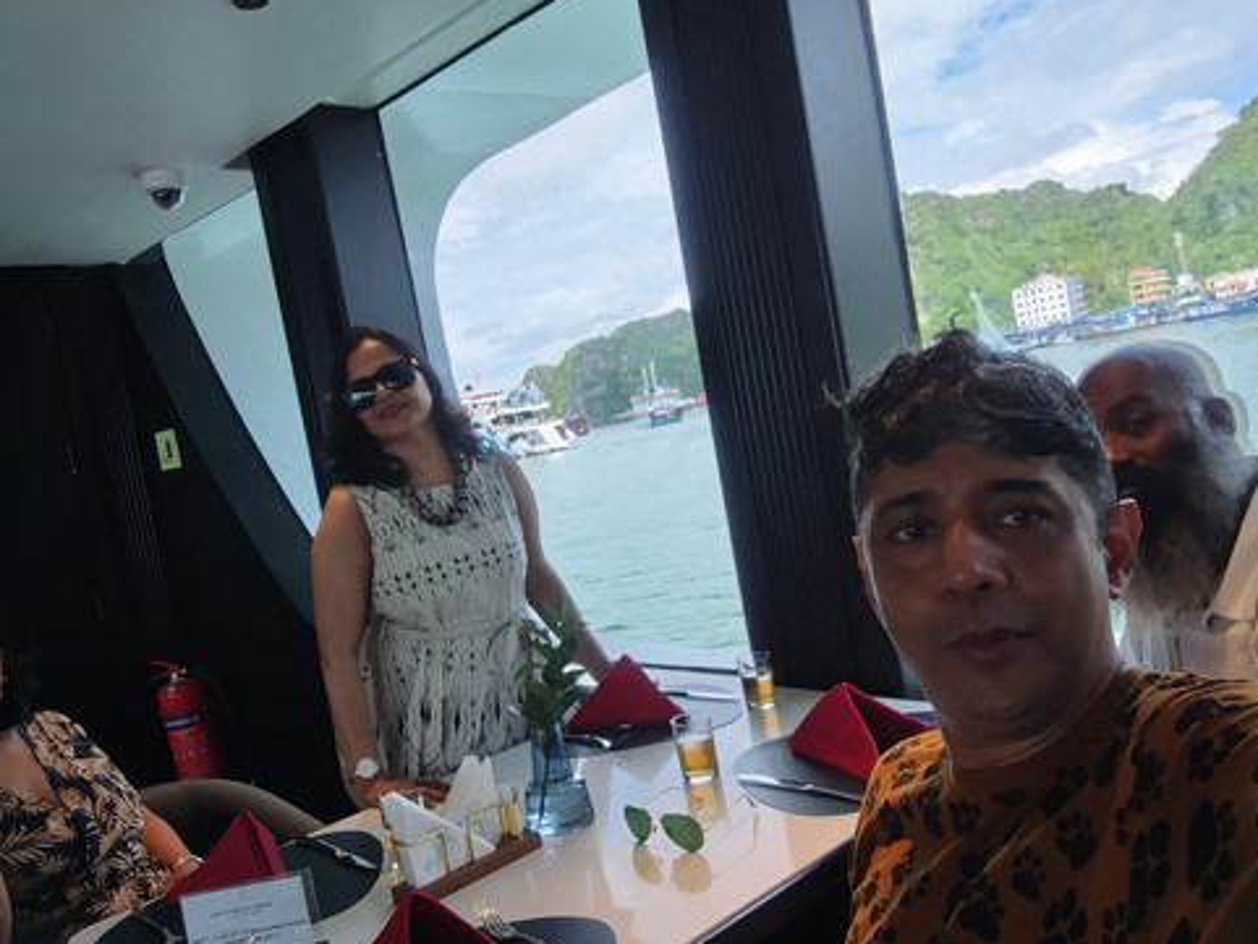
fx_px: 981
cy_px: 462
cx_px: 612
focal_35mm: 27
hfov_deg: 65.3
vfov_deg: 51.4
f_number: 2
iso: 64
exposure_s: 1/100
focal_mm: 2.79
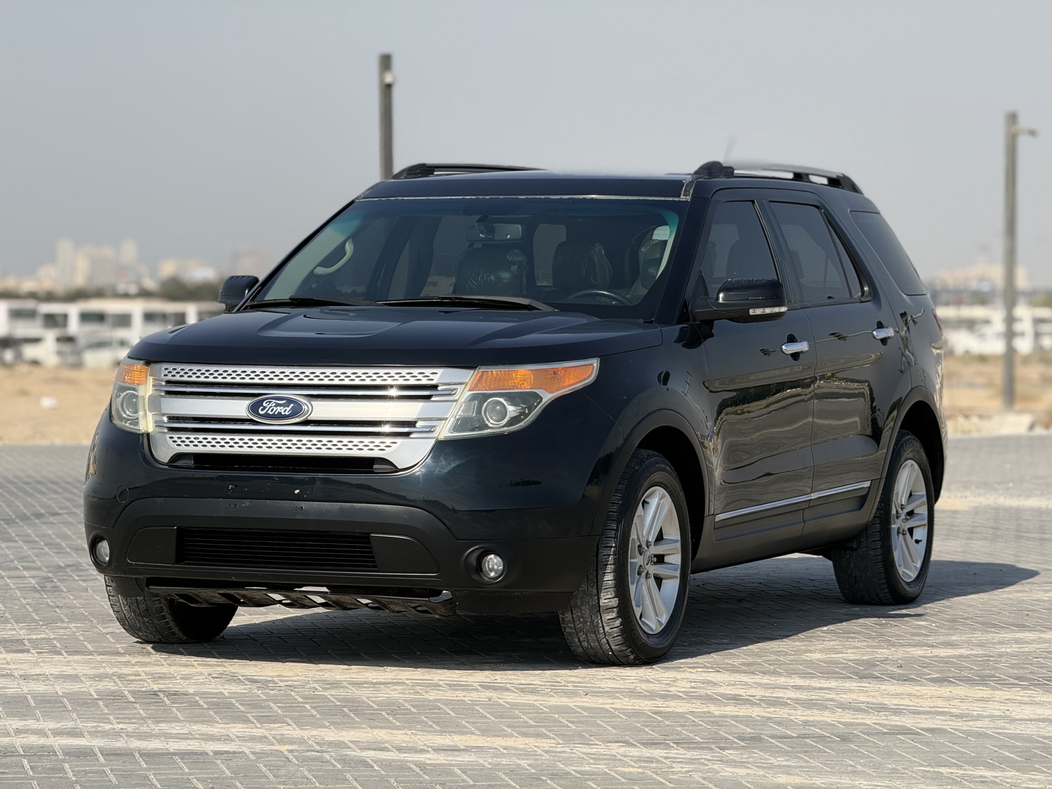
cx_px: 526
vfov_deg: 12.3
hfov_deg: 16.4
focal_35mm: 120
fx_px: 3647
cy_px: 394
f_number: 2.8
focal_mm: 15.66
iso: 80
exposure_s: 1/2283
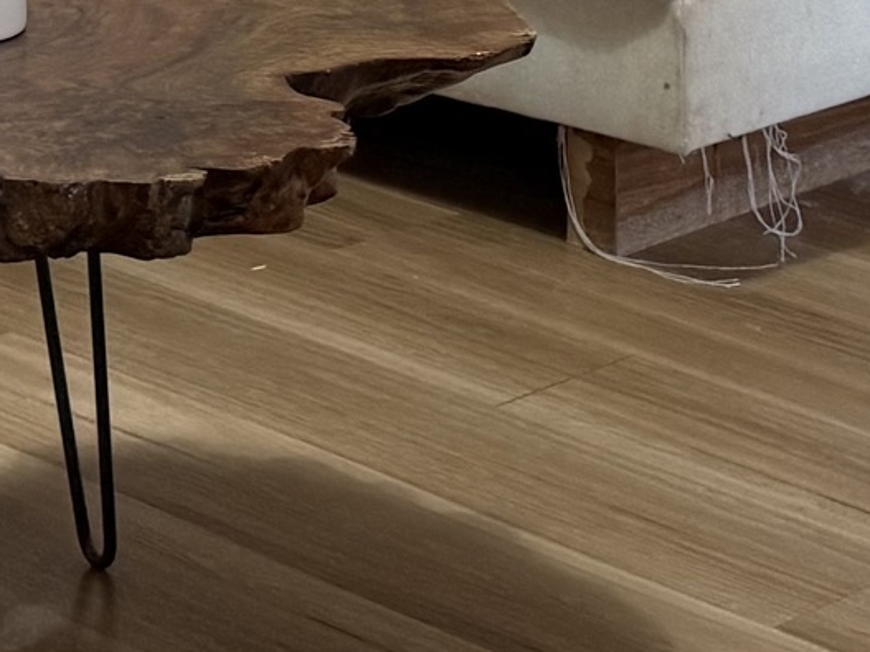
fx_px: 3518
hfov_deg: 14.1
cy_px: -885
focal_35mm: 140
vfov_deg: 9.5
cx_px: 228
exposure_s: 1/60
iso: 250
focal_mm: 6.76
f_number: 1.78
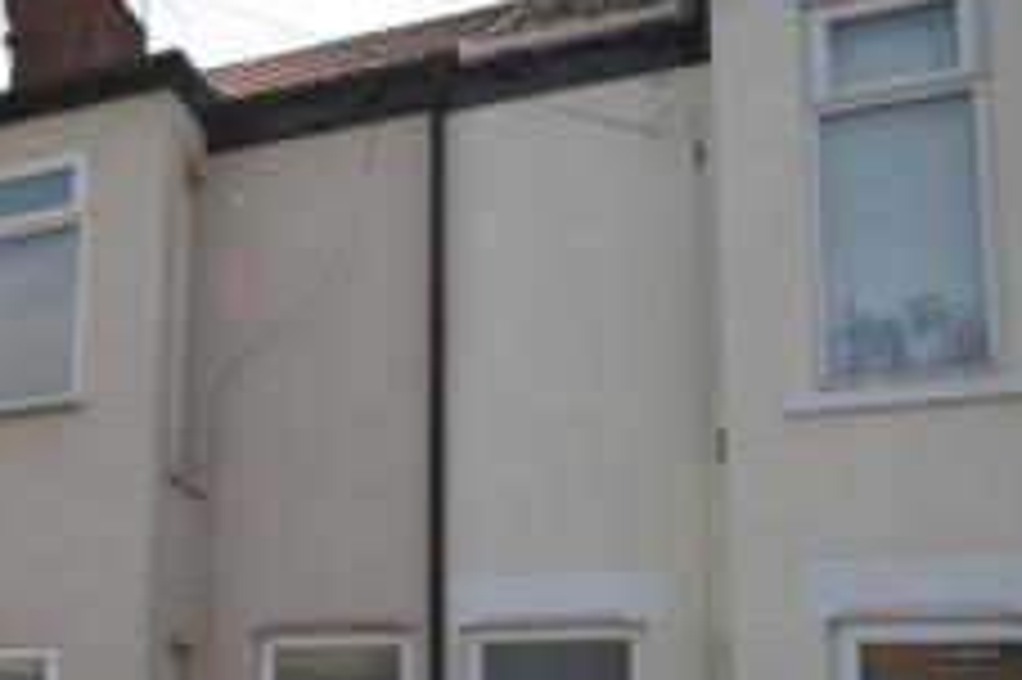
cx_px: 198
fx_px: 1248
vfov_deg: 29.3
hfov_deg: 42.4
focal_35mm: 44
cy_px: 601
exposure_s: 1/200
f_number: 7.1
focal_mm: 14
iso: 100
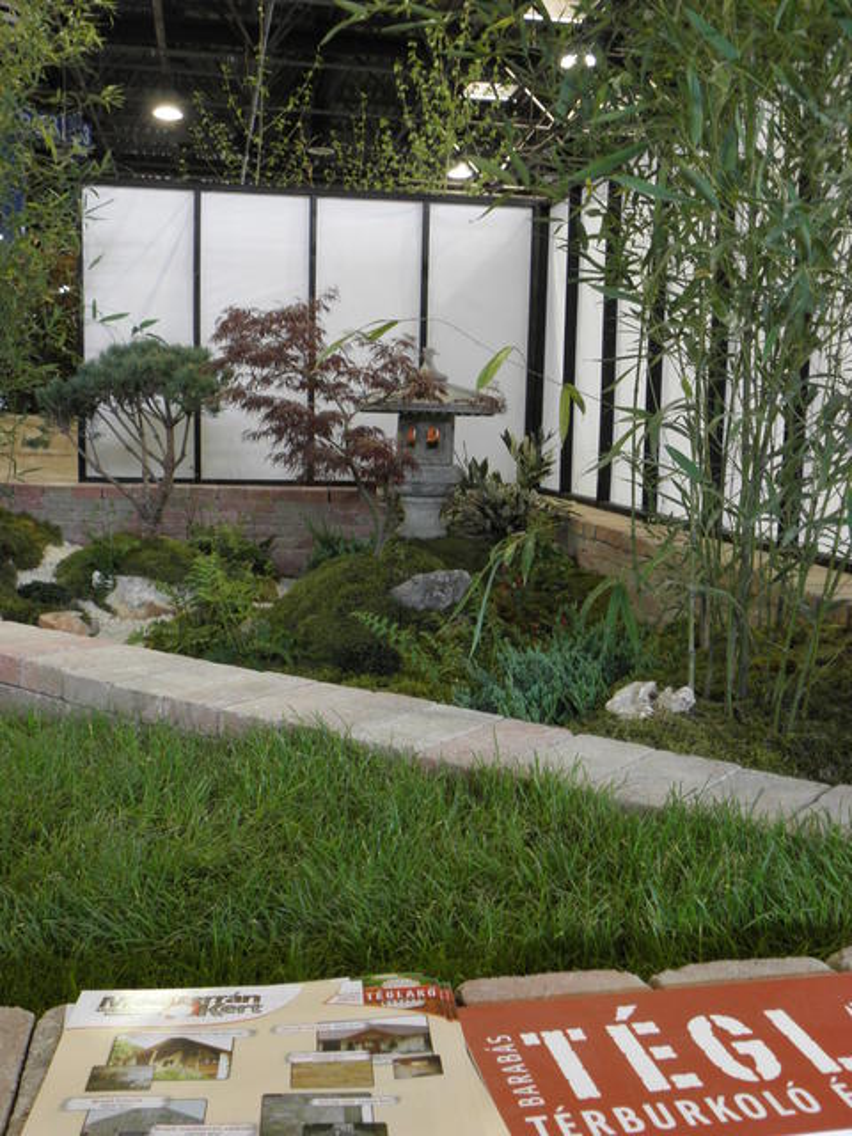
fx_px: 1181
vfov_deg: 51.4
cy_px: 568
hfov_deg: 39.7
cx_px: 426
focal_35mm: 36
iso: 125
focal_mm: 6.44
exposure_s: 1/10
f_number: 3.1
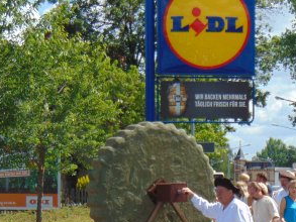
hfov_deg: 12.7
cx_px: 219
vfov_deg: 9.5
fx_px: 1326
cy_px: 234
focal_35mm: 155
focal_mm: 12.8
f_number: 3.7
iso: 80
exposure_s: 1/640
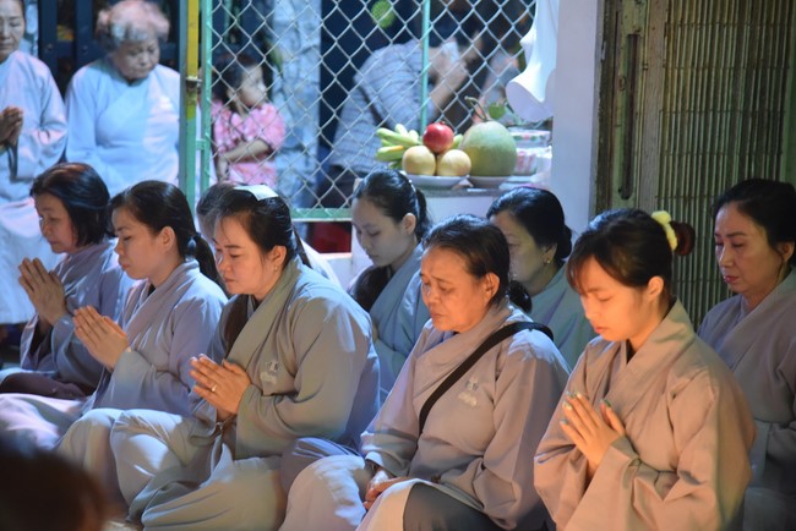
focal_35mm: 120
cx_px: 398
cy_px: 266
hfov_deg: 17.1
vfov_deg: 11.4
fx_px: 2654
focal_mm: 120
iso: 6400
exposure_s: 1/40
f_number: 4
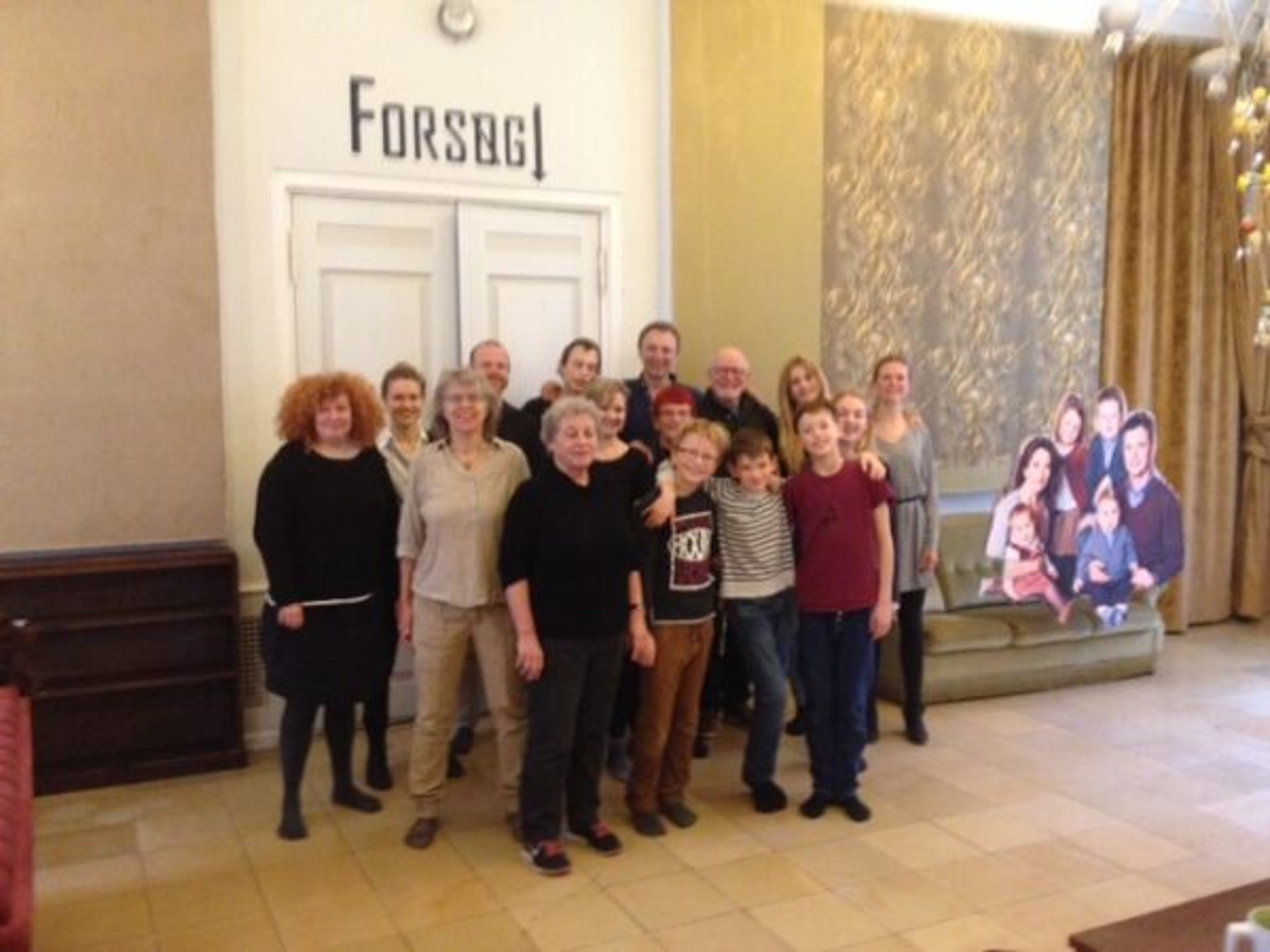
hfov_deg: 52.6
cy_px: 476
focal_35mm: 35
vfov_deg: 40.7
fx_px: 1284
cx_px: 635
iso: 400
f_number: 2.4
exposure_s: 1/17
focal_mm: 4.28
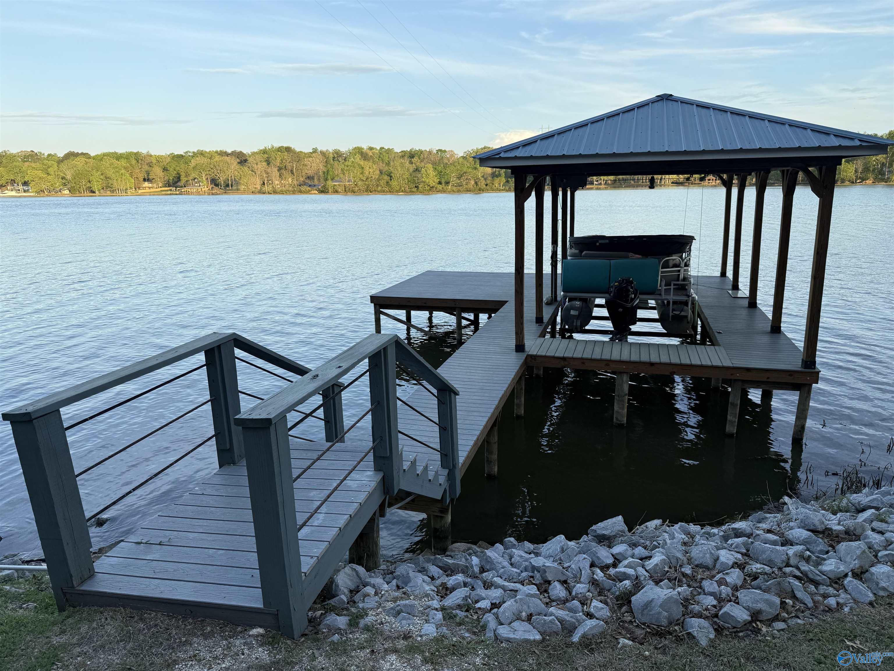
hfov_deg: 71.6
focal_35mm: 24
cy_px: 336
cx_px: 447
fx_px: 620
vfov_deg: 56.8
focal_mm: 6.76
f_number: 1.78
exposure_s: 1/992
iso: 80
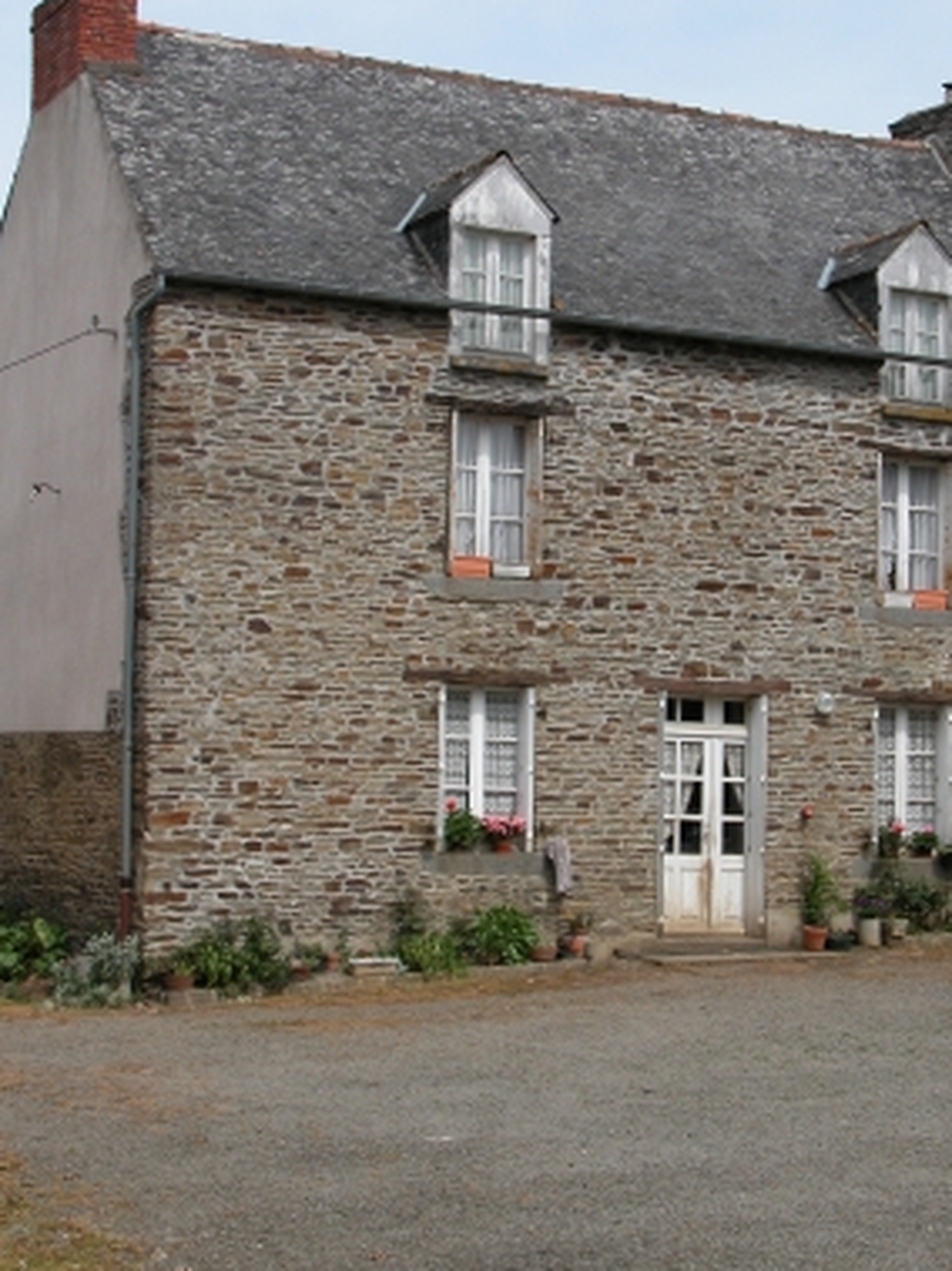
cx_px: 597
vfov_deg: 26.7
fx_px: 2678
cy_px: 630
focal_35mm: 73
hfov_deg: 20.1
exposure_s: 1/436
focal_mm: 13.7
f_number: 5.5
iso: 100
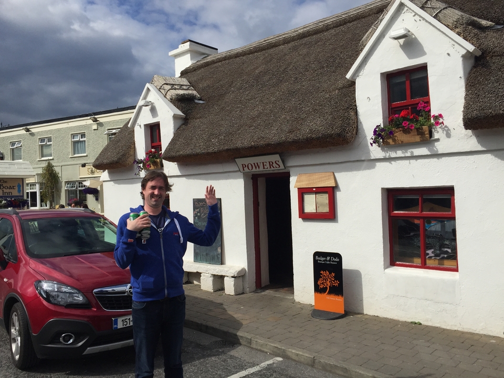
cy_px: 189
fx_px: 422
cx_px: 252
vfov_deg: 48.2
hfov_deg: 61.7
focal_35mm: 29
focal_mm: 4.15
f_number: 2.2
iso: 32
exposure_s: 1/4950
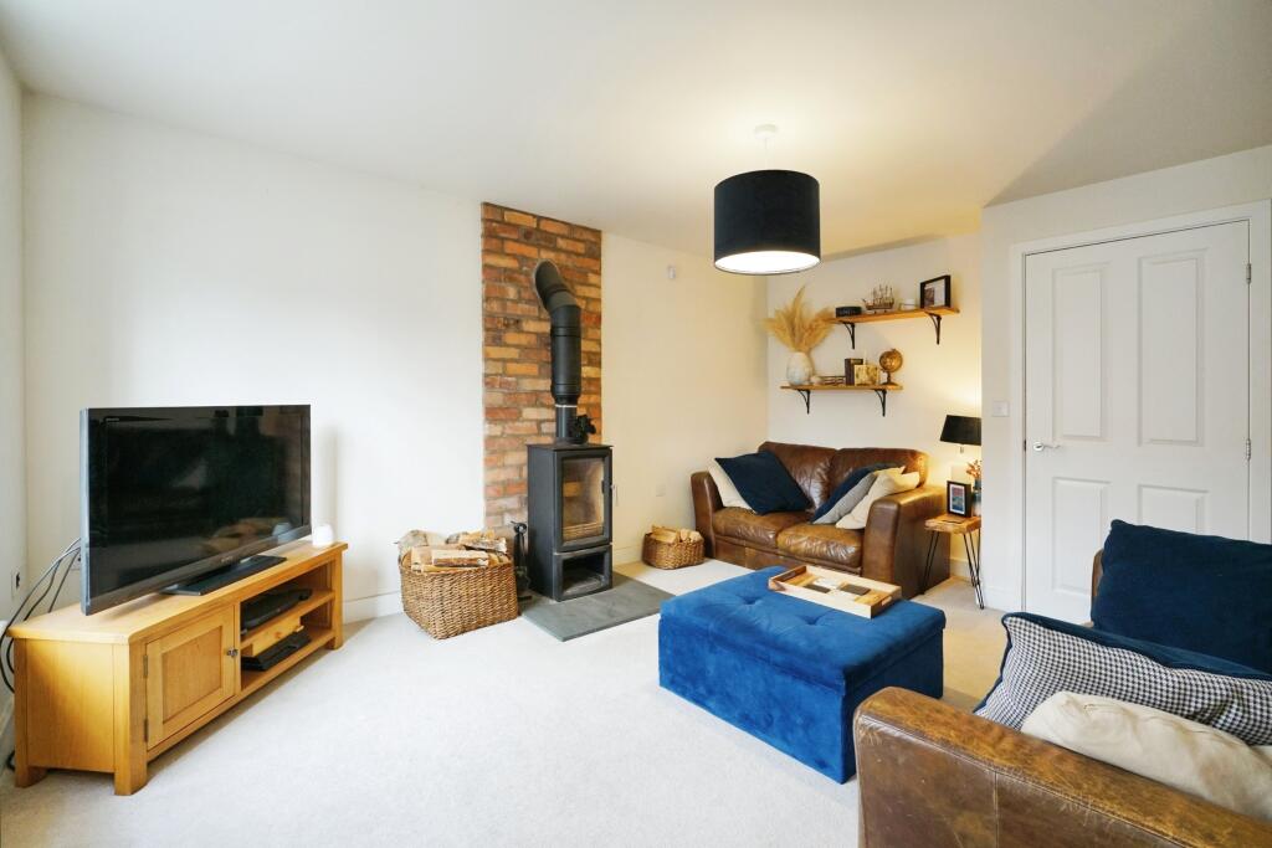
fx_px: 565
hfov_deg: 96.7
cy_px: 424
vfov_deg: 73.8
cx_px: 636
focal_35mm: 16
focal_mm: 16
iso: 2000
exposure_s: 1/40
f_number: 8
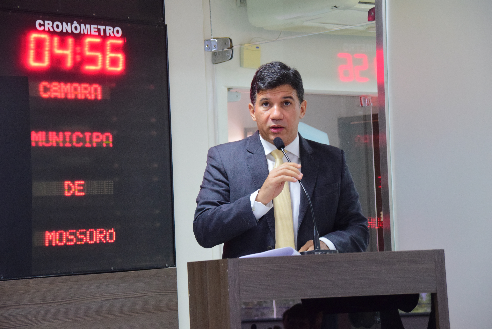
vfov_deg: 7.3
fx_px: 2563
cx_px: 246
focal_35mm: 188
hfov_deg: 11.0
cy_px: 164
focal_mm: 125
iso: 1600
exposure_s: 1/60
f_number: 5.6
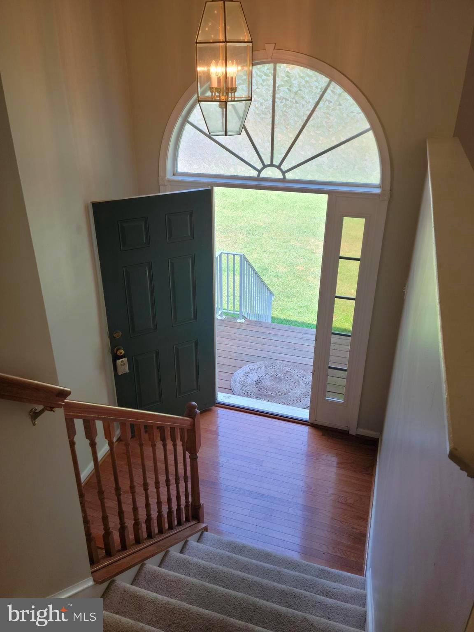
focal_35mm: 28
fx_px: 511
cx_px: 237
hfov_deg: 49.7
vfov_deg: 63.4
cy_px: 316
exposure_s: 1/60
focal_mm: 5.9
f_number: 2
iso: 25
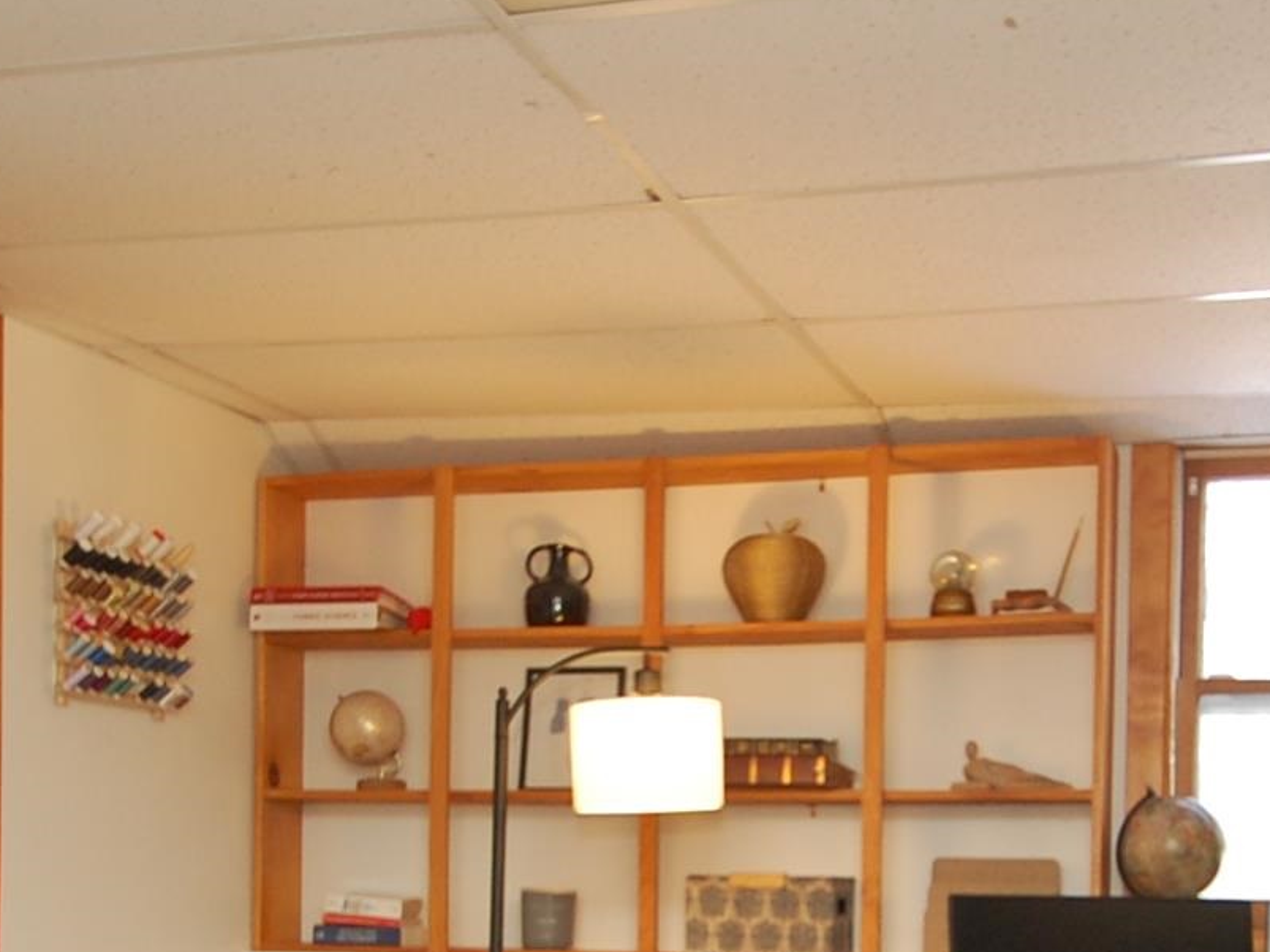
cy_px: 912
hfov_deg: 35.4
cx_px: 761
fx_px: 1981
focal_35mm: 54
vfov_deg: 25.9
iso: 400
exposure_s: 1/60
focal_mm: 10
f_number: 4
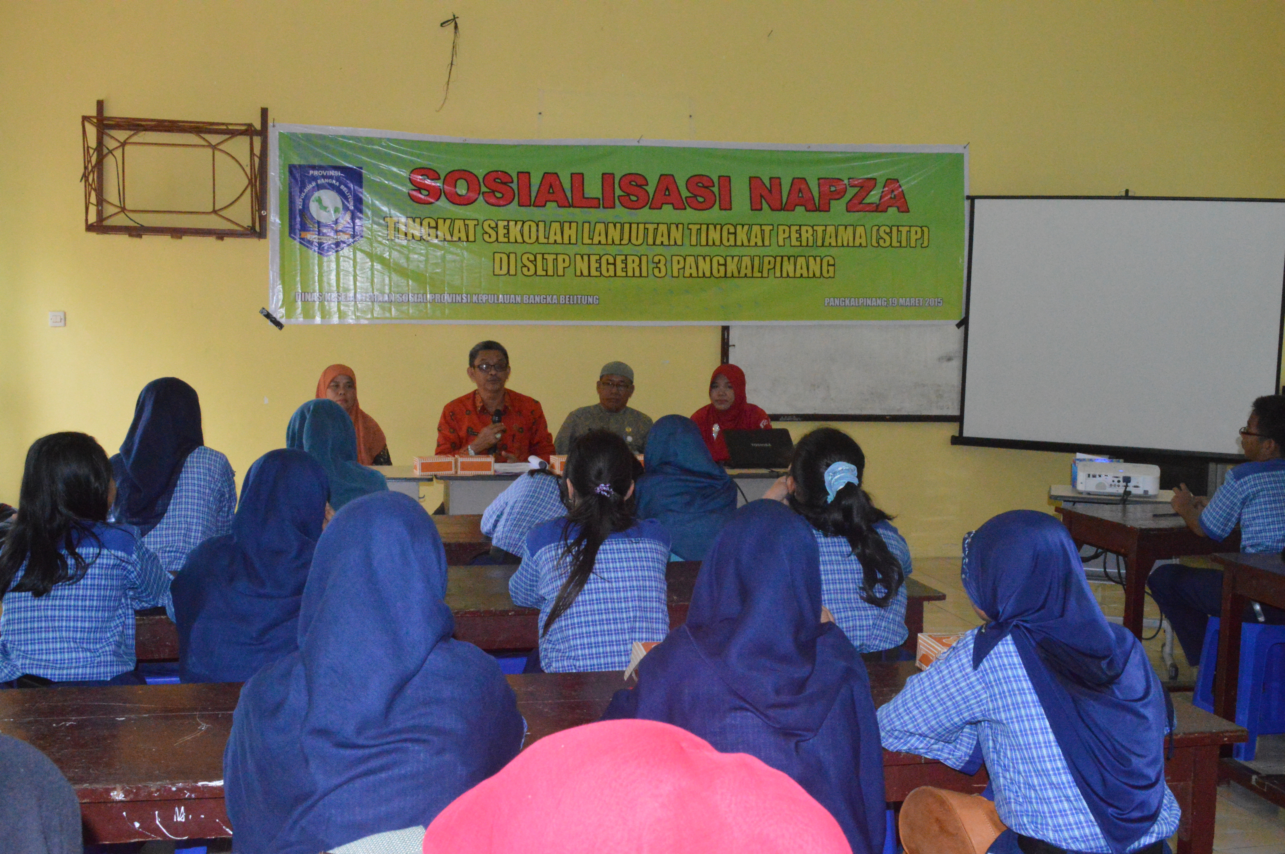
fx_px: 1284
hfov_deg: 53.2
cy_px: 427
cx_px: 642
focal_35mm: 36
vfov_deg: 36.8
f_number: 13
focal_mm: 24
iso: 6400
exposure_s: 1/60
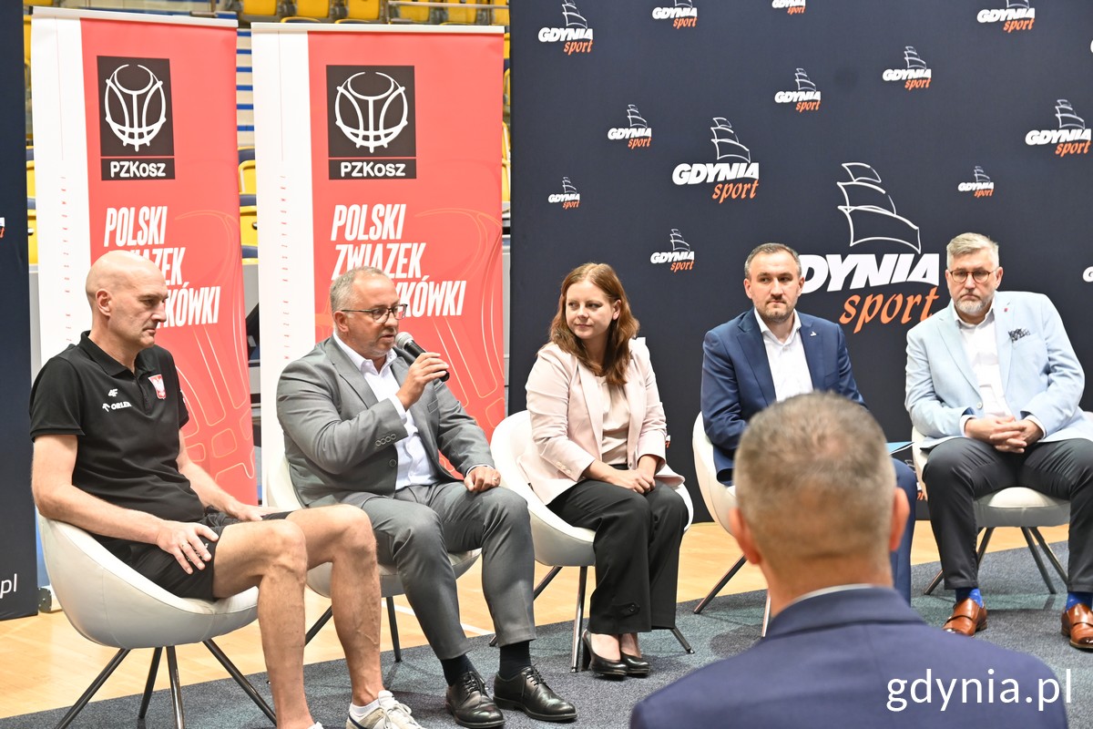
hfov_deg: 26.0
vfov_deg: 17.5
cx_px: 546
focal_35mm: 78
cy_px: 364
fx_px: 2368
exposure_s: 1/10
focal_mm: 52
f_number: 5.6
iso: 640
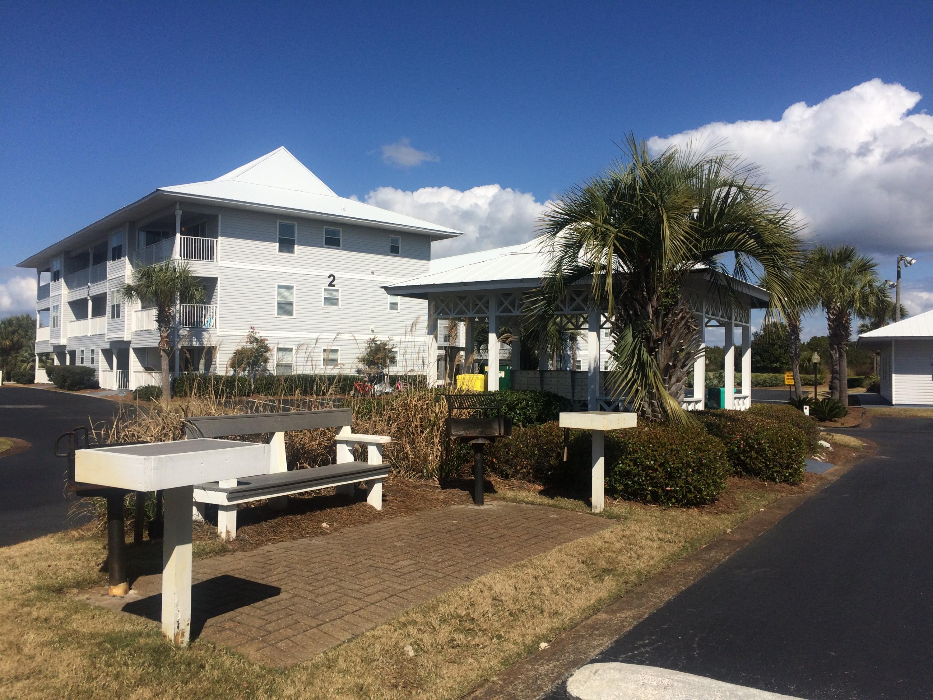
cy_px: 350
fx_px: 782
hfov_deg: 61.7
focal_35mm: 29
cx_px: 466
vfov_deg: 48.2
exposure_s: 1/4566
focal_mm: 4.15
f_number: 2.2
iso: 32
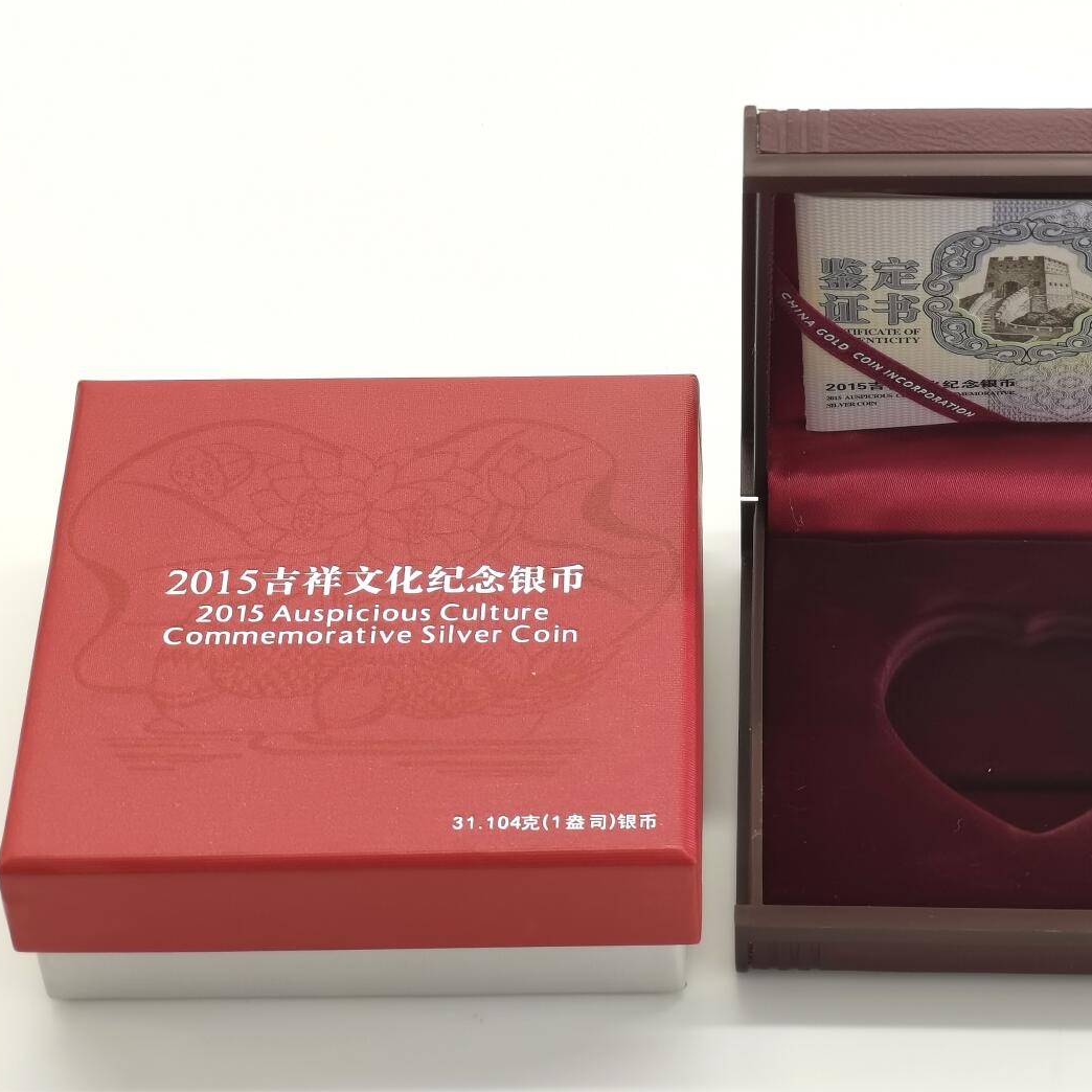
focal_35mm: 96
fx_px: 3426
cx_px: 702
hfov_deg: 18.1
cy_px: 547
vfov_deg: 18.1
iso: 160
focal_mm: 7.48
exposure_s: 1/50
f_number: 16
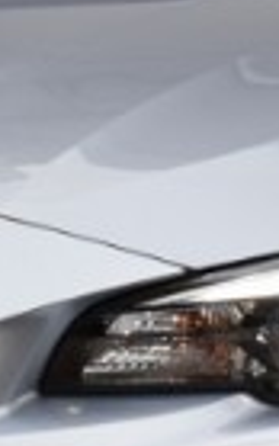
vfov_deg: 3.9
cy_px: 98
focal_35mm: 541
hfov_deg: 2.4
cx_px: 228
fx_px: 6575
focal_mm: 48
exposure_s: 1/160
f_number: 6.3
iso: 400
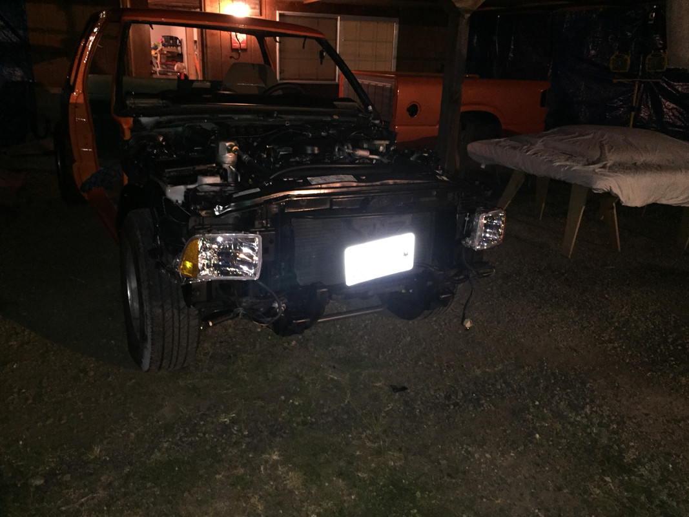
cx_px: 344
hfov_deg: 61.7
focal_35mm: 29
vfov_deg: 48.2
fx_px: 577
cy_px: 258
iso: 250
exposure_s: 1/16
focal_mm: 4.15
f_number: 2.2
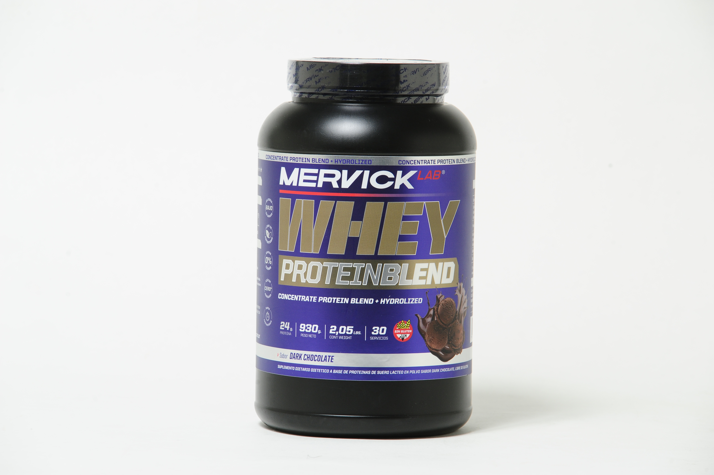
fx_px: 3072
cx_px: 357
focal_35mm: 155
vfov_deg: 8.8
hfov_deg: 13.3
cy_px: 238
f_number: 11
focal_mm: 155
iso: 800
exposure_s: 1/160
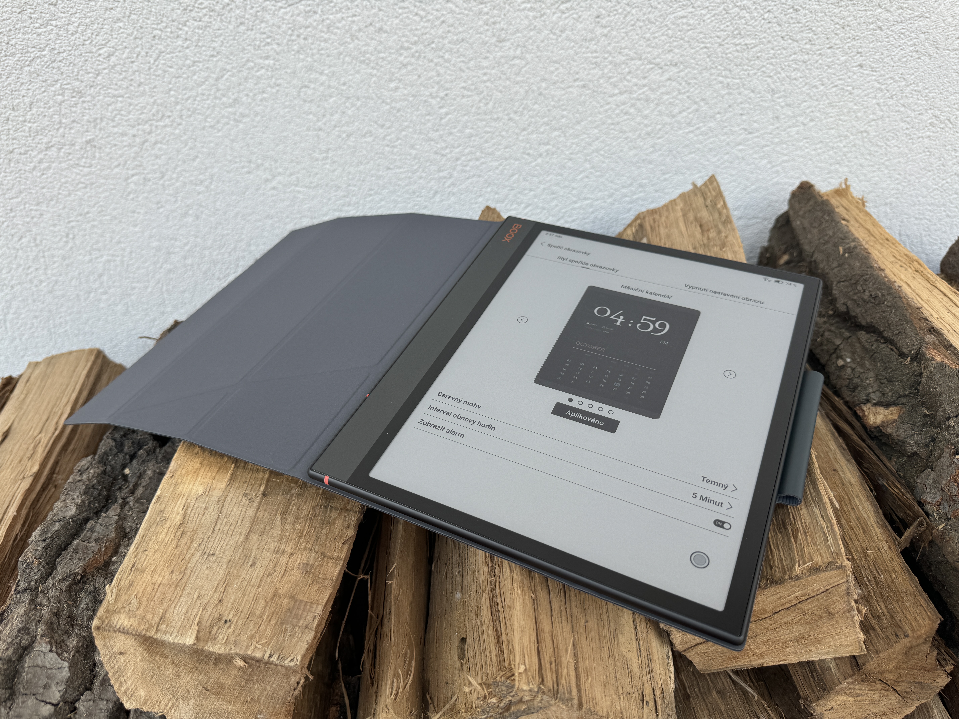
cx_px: 480
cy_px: 360
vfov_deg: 56.8
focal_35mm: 24
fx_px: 665
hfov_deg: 71.6
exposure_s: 1/1010
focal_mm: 6.76
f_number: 1.78
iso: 80
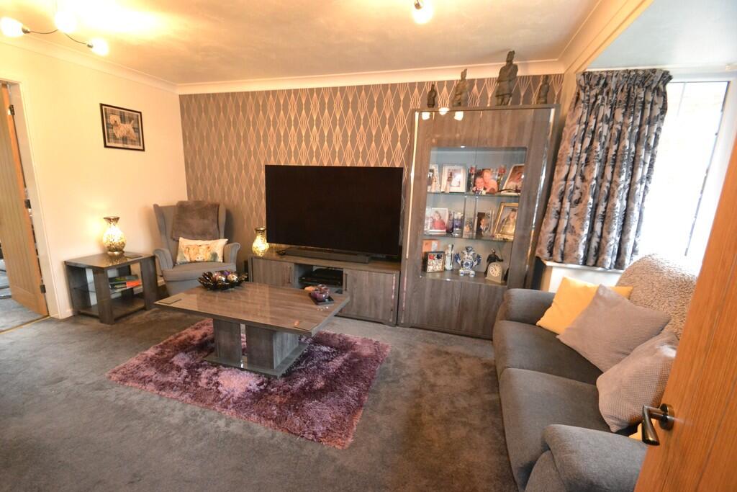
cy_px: 246
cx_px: 368
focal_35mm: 15
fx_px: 307
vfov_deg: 77.3
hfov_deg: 100.4
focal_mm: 10
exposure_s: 1/60
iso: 3200
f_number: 3.5
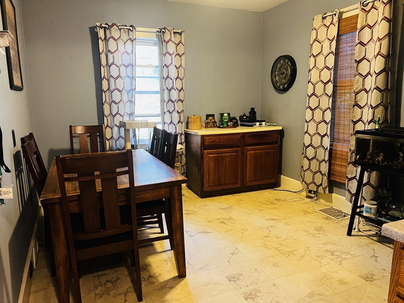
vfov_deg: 53.1
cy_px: 152
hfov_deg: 67.3
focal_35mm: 26
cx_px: 202
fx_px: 303
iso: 400
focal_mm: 5.7
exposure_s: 1/60
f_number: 1.5
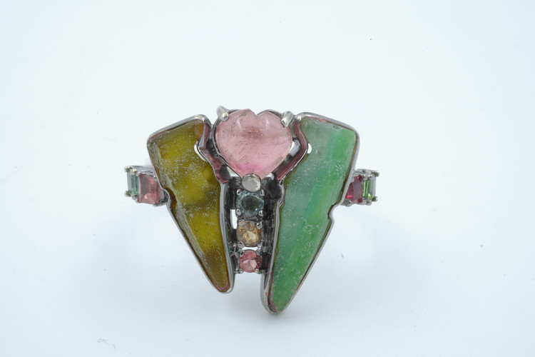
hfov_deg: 22.6
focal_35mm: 90
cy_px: 178
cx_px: 268
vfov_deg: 15.2
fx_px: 1337
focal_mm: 60
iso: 200
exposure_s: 1.5
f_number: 22
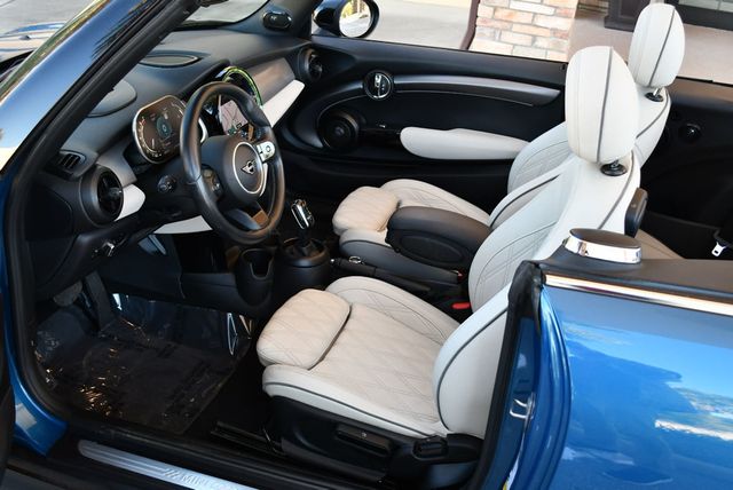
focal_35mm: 40
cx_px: 366
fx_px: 815
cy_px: 245
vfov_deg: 33.5
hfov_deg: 48.4
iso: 450
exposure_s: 1/250
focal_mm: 20
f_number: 3.8
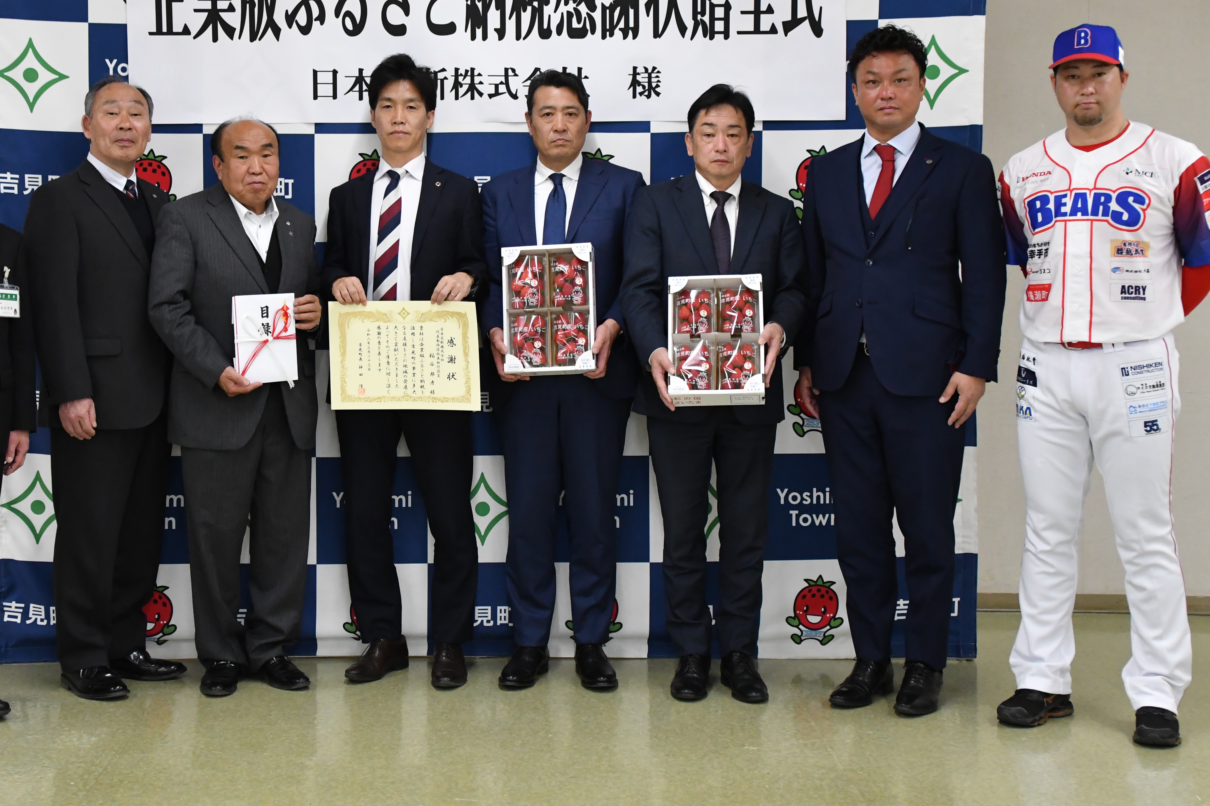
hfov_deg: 34.4
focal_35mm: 58
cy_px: 287
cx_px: 510
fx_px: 1949
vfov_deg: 23.3
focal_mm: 30
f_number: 4
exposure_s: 1/500
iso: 2800
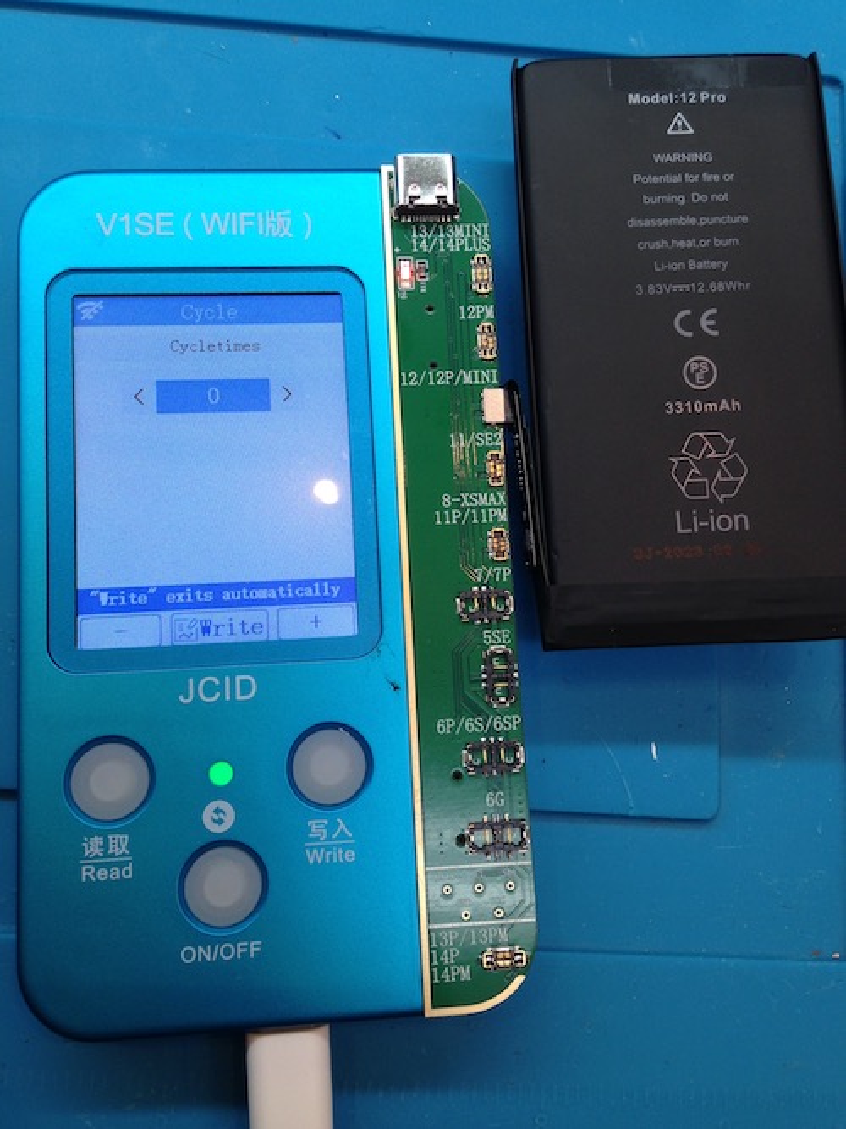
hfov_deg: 42.9
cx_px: 423
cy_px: 564
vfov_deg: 55.4
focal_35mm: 33
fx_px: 1076
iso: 50
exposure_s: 1/60
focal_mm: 4.12
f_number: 2.4
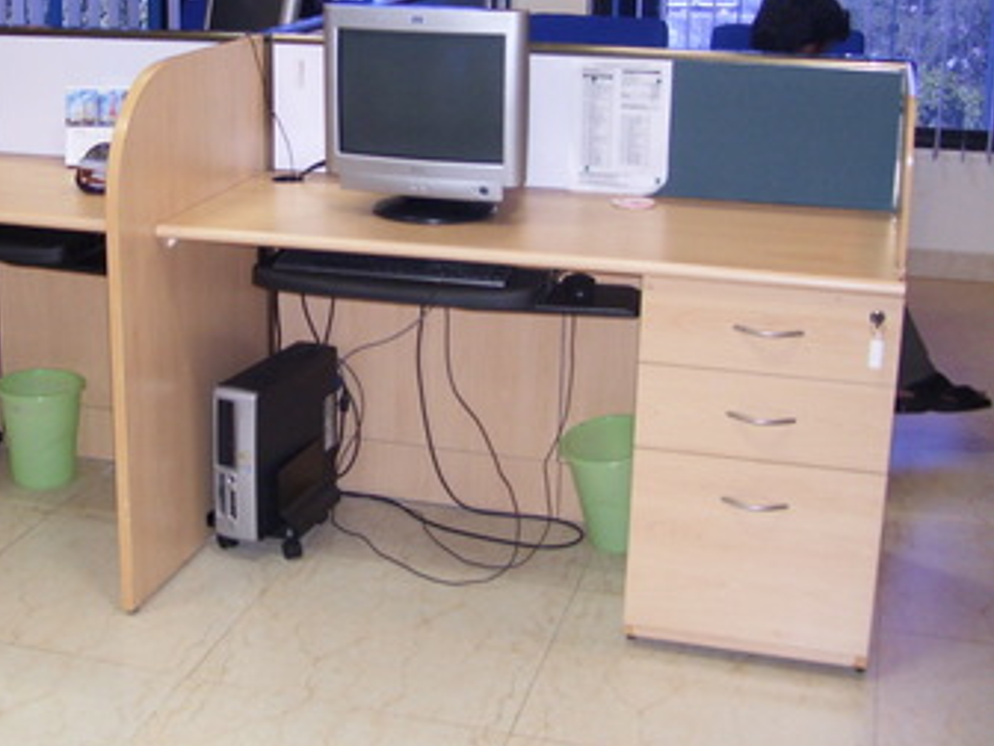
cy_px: 247
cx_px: 257
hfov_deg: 34.3
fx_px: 1579
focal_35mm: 55
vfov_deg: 26.4
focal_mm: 6
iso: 125
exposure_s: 1/60
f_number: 2.7
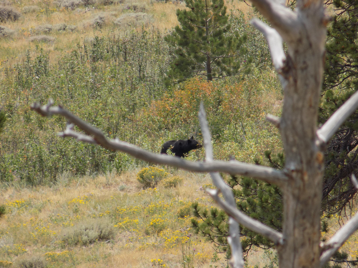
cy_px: 134
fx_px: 6515
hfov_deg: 3.1
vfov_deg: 2.4
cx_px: 179
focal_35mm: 630
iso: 80
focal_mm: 112
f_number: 5.9
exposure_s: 1/200
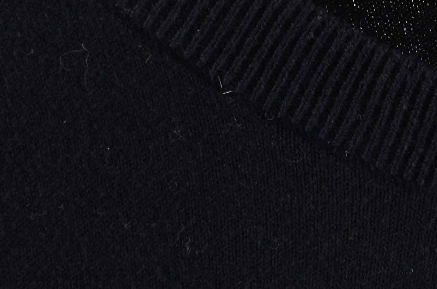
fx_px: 7011
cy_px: -66
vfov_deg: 2.4
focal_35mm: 579
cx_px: 675
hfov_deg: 3.6
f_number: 13
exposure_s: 1/80
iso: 400
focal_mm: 105
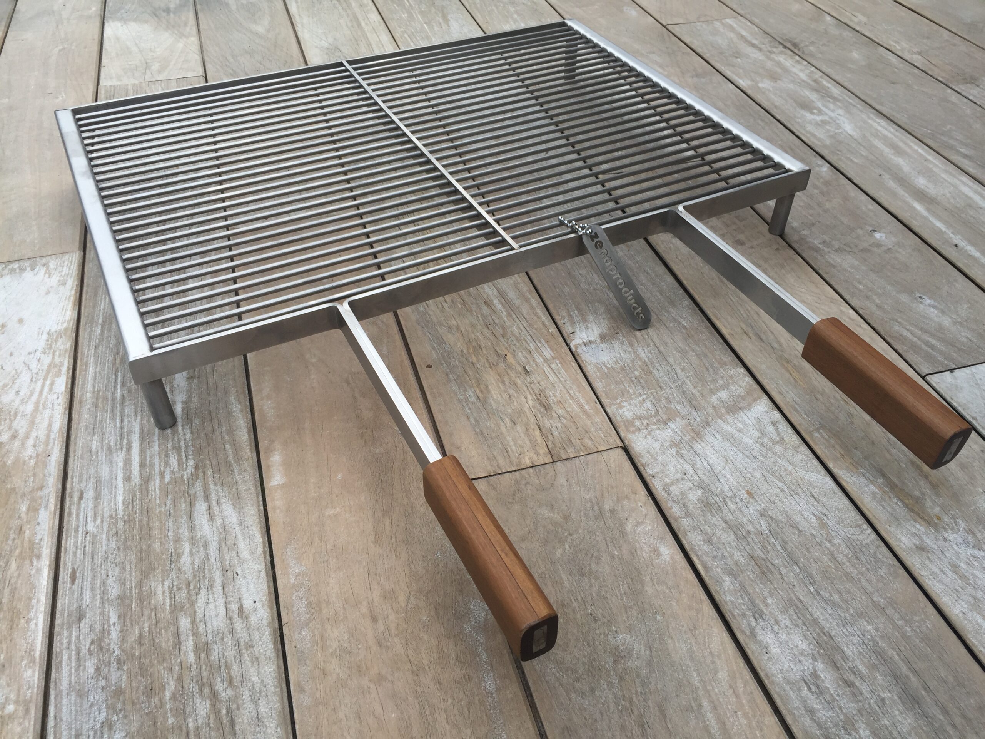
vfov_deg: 48.2
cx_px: 492
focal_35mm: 29
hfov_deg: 61.7
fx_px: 825
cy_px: 370
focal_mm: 4.15
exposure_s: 1/527
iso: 32
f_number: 2.2
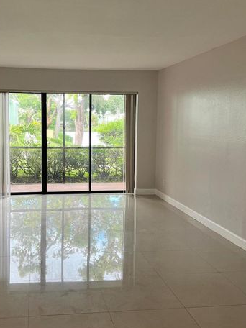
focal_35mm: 38
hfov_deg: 37.2
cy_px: 146
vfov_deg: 48.9
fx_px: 360
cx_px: 77
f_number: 1.5
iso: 80
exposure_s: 1/120
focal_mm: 5.7
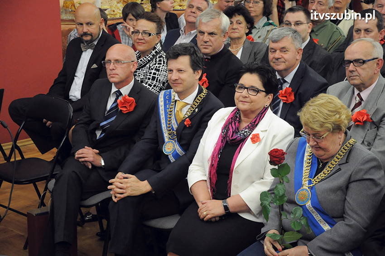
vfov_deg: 14.7
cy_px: 128
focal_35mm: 93
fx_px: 994
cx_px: 192
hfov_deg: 21.9
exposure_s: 1/80
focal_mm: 62
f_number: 5.6
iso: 2500
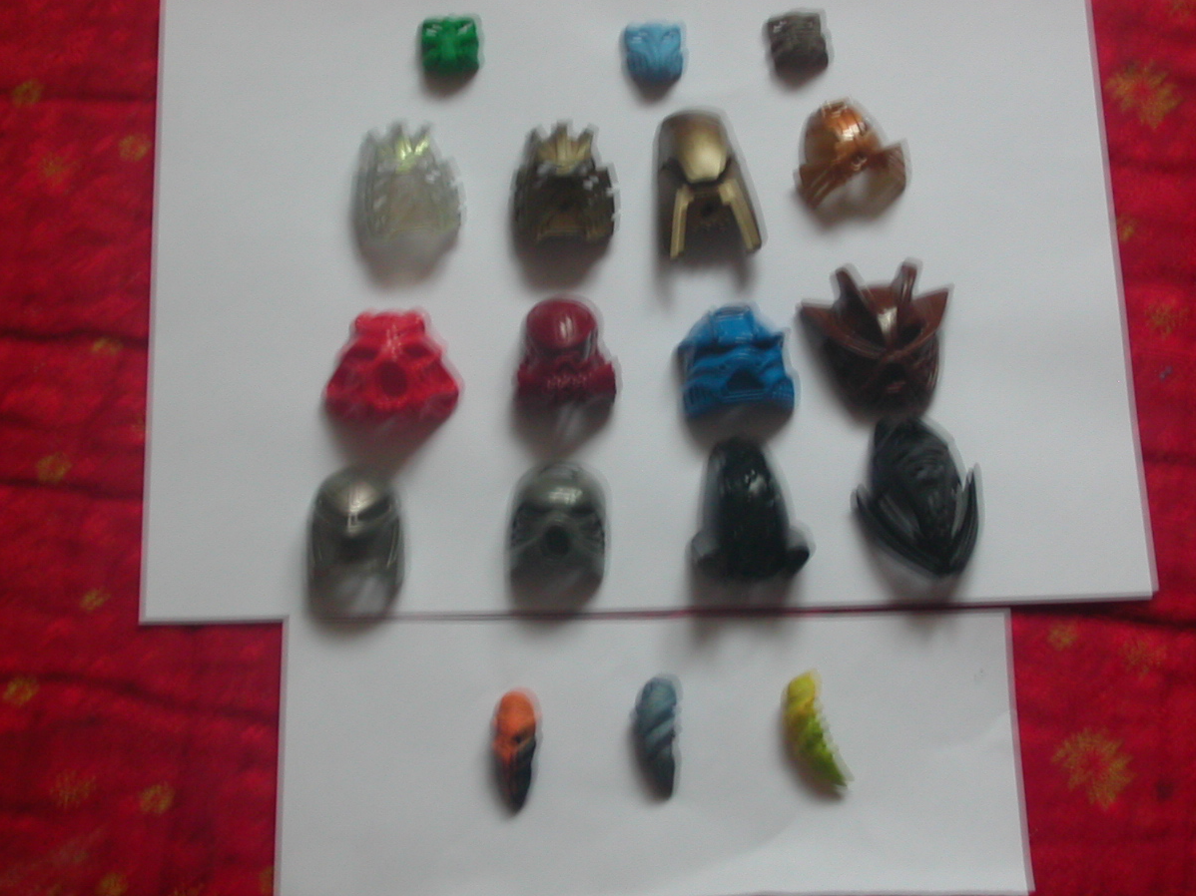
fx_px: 2694
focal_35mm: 78
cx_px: 590
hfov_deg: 25.0
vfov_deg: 18.9
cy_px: 442
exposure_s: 1/3.9
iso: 117
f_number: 3.8
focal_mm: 11.1
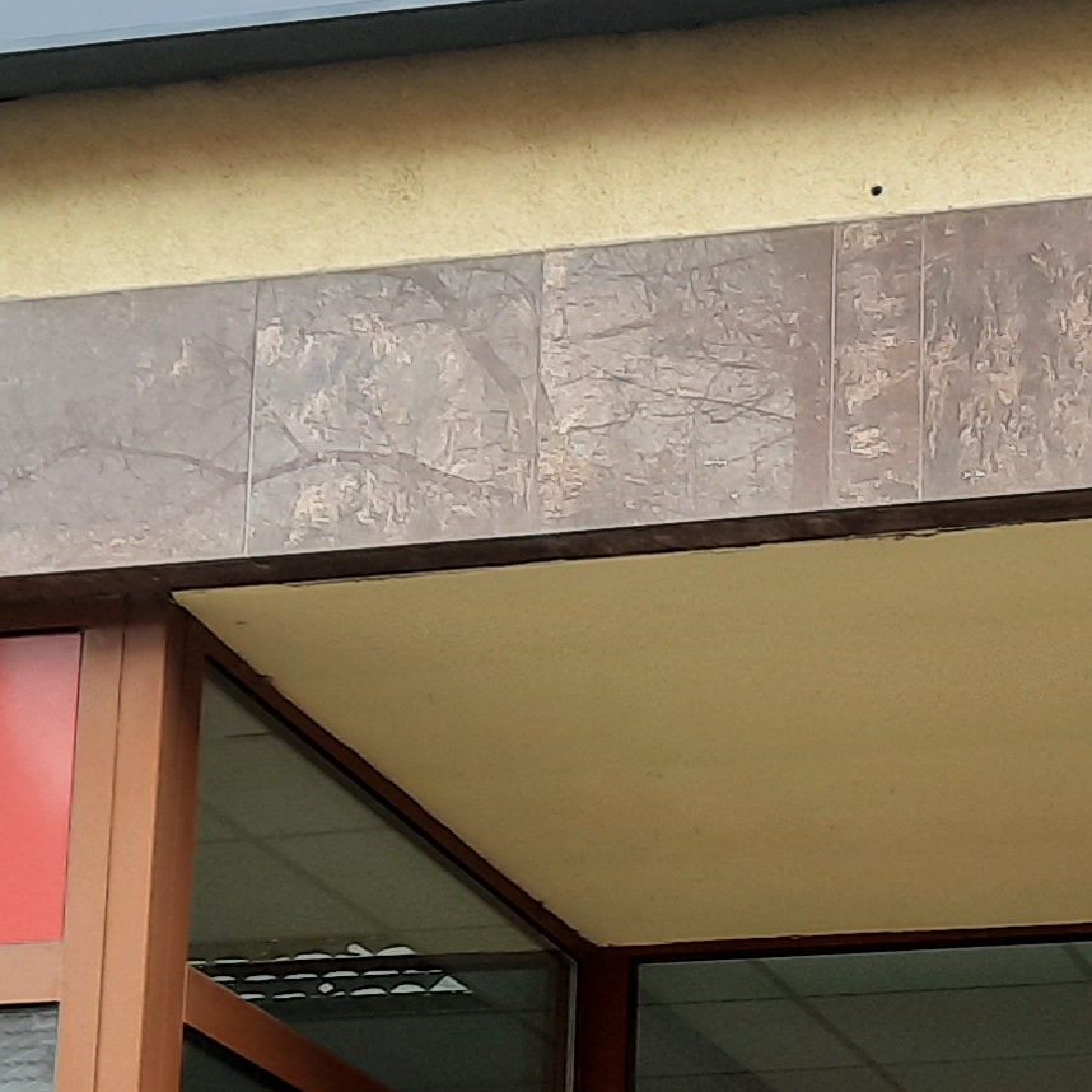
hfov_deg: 16.6
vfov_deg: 16.5
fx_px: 3676
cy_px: 1125
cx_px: 1018
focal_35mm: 103
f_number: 2
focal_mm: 4.6
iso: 32
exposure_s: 1/143
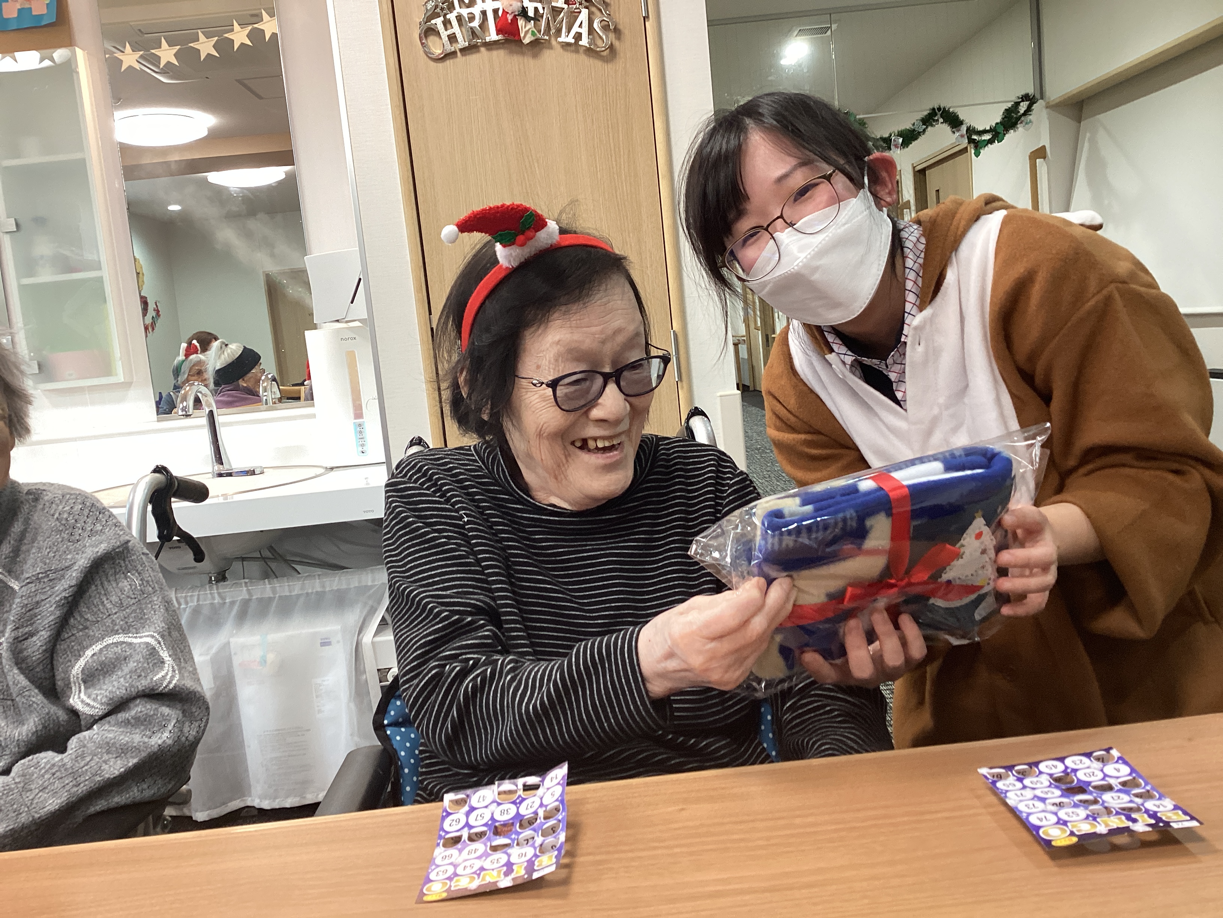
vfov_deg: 45.4
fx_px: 1095
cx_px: 612
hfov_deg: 58.4
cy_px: 459
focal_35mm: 31
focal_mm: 3.3
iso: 125
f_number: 2.4
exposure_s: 1/50
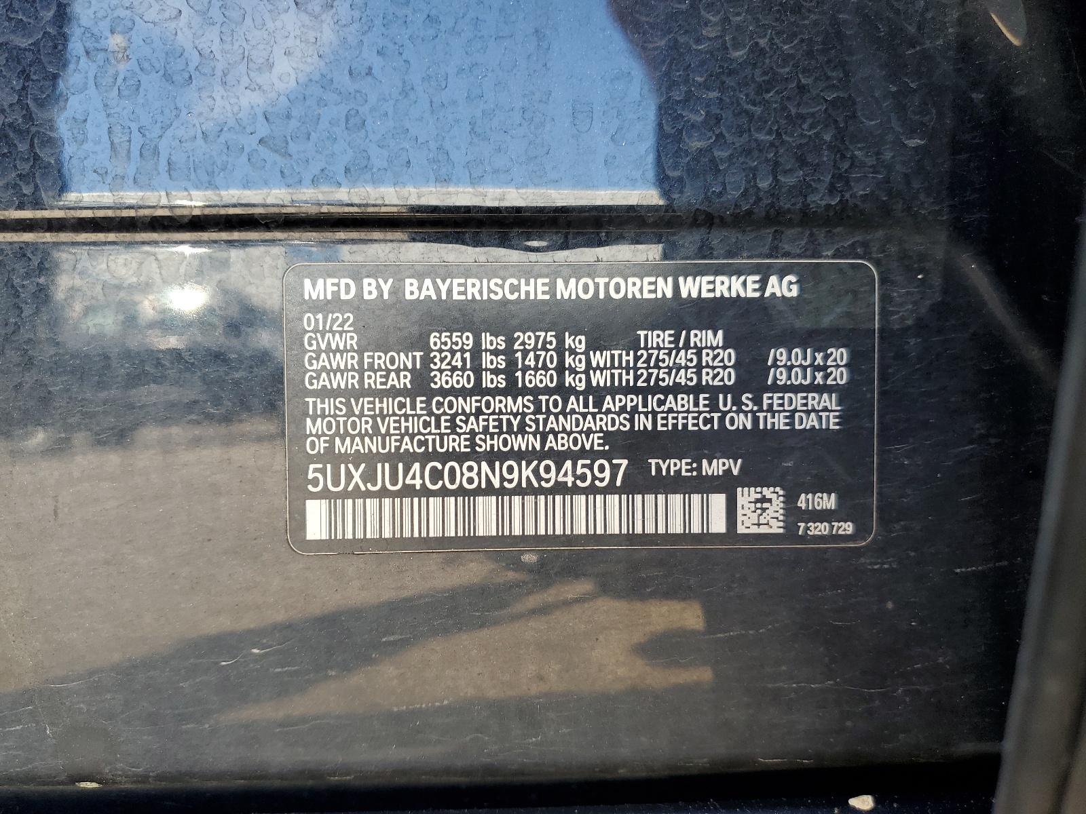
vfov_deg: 53.1
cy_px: 407
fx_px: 816
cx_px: 543
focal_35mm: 26
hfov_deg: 67.3
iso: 50
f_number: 1.5
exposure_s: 1/156
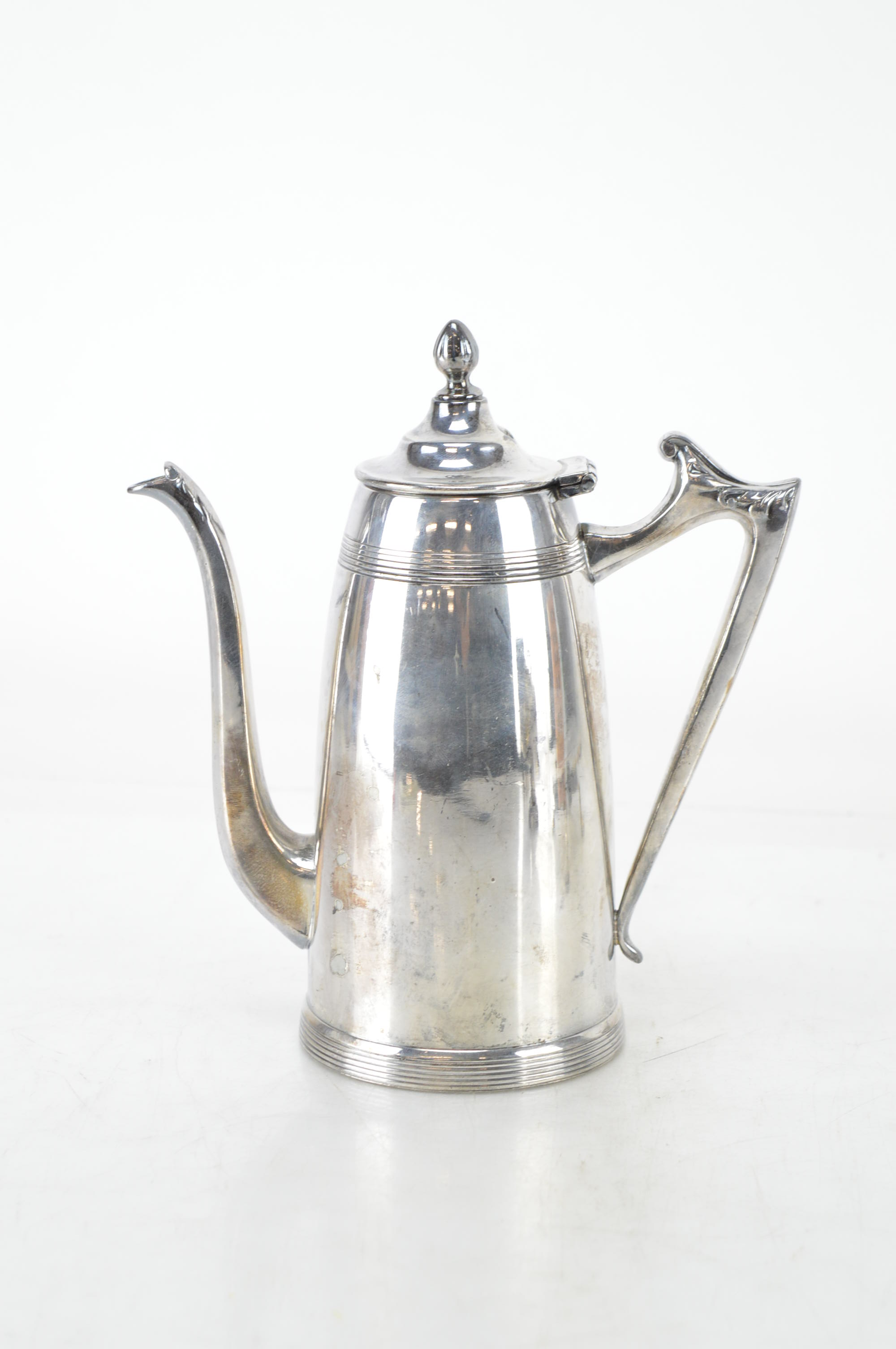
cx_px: 448
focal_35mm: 82
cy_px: 674
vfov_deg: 24.6
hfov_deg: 16.5
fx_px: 3085
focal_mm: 55
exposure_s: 1/60
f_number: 6.3
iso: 800
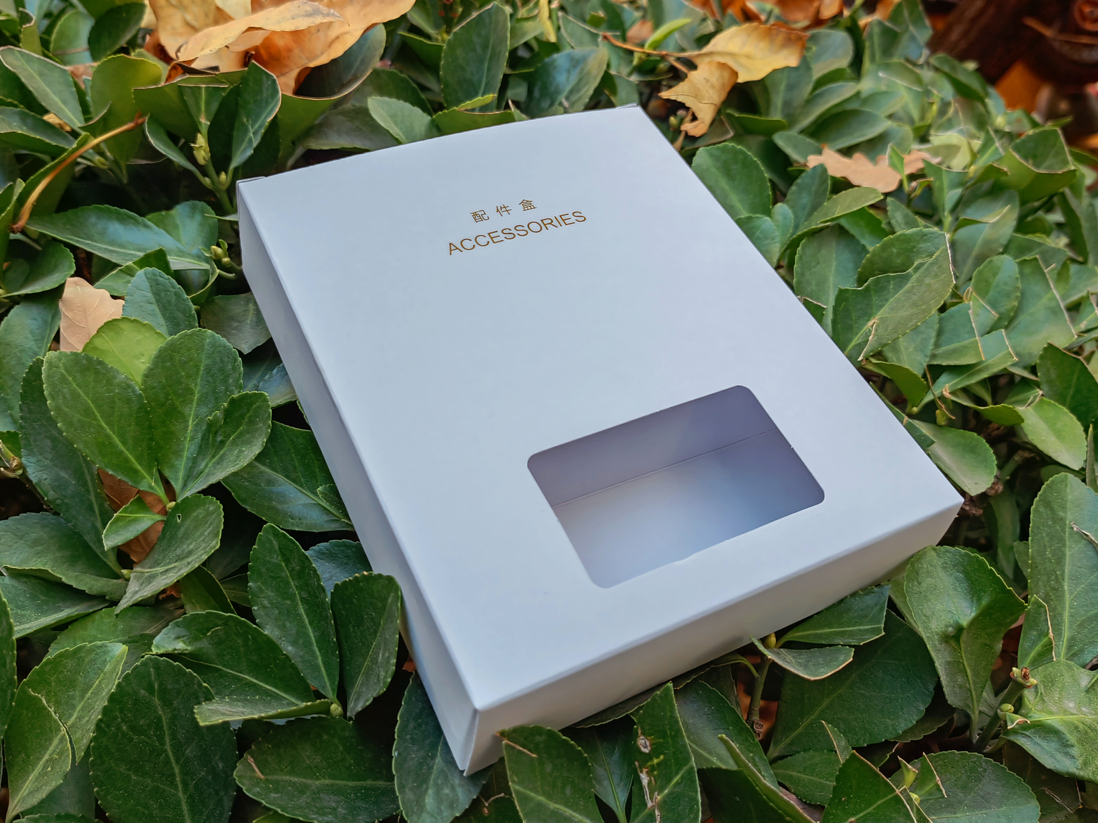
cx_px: 549
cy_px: 412
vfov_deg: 51.3
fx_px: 856
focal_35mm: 27
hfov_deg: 65.3
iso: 100
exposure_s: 1/165
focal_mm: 5.52
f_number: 1.9
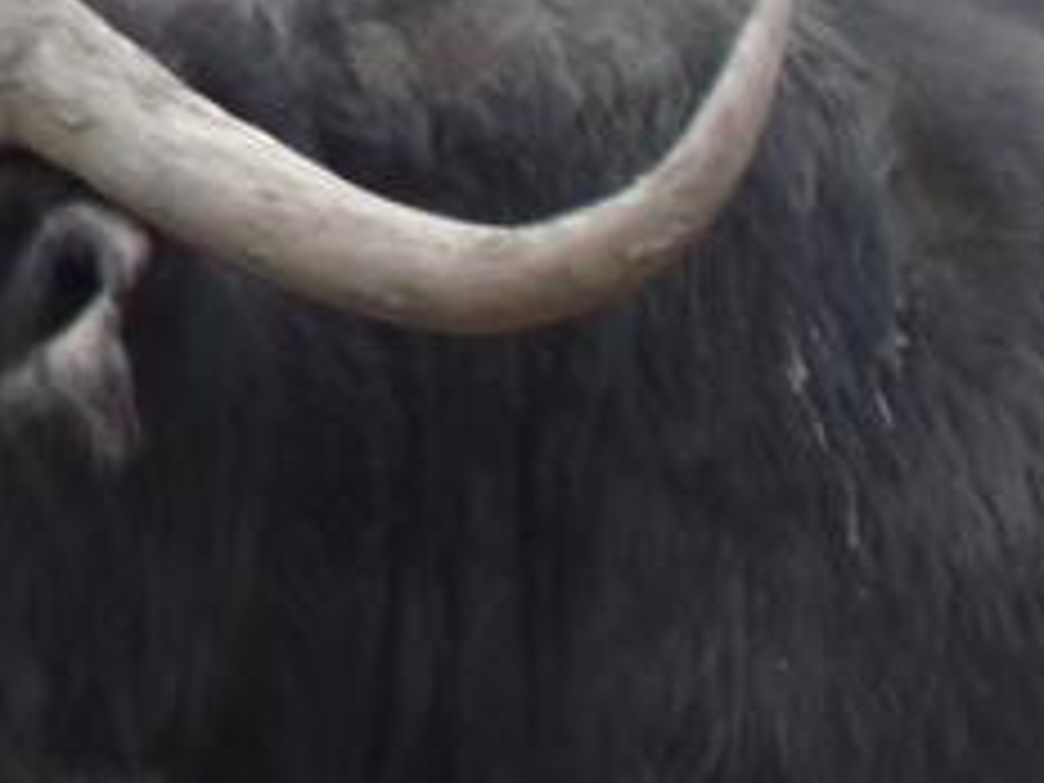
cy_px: 909
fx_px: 59263
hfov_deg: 1.0
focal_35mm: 1965
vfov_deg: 0.8
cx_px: 1148
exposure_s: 1/100
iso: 100
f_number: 3.7
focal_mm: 71.7
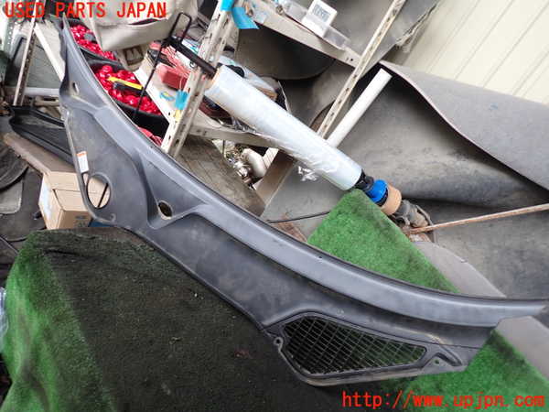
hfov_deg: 69.4
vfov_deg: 54.9
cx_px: 274
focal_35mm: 25
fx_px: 396
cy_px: 206
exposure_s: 1/80
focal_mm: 4.5
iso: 100
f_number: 2
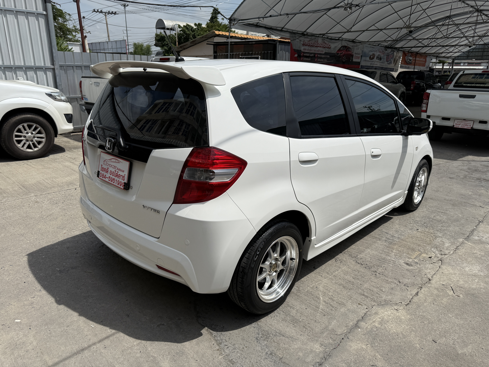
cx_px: 244
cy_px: 184
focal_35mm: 24
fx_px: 339
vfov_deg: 56.8
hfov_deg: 71.6
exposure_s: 1/8130
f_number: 1.78
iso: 80
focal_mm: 6.76
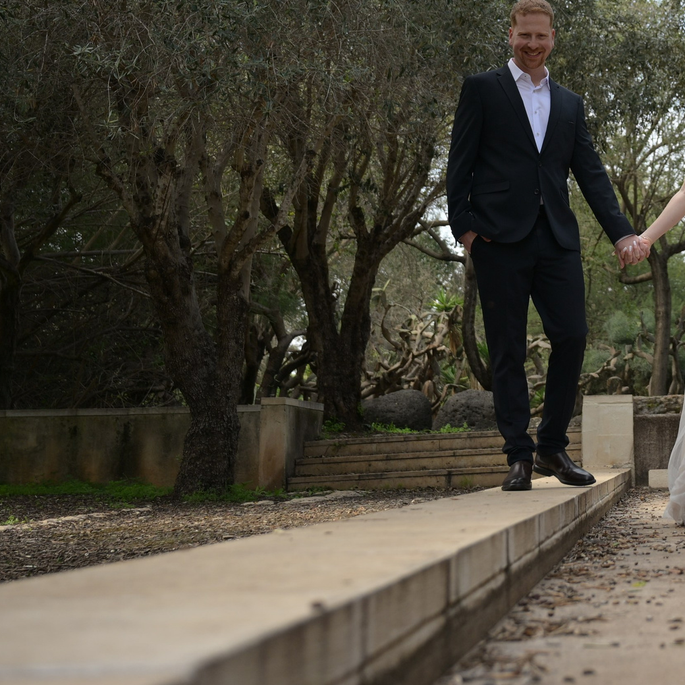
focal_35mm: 68
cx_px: 692
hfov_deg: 24.2
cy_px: 134
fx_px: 1523
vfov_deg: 24.9
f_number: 3.5
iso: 125
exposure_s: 1/500
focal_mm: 32.5
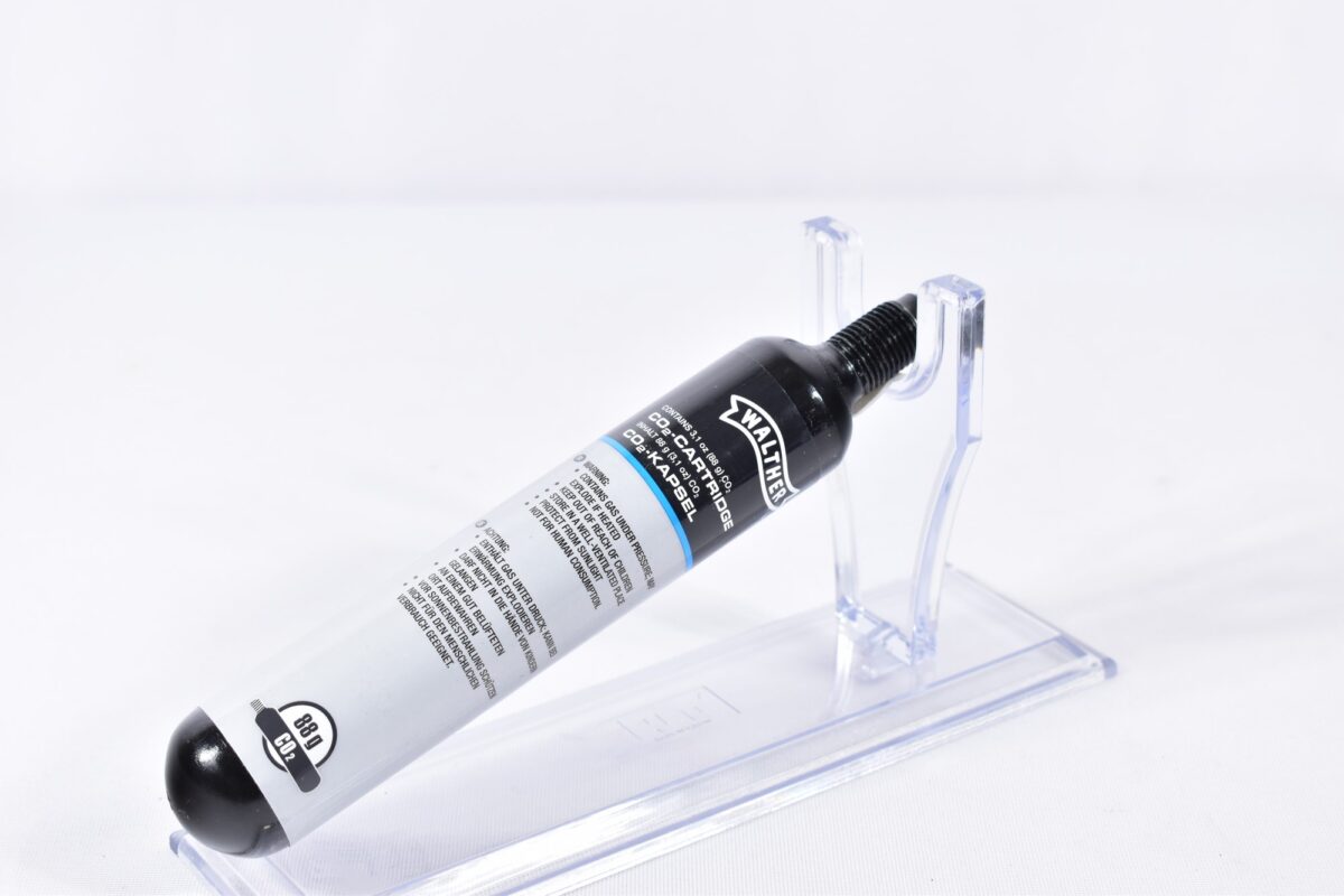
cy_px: 448
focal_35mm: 69
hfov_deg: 29.2
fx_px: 2576
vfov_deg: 19.7
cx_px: 672
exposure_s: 1/30
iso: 640
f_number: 5.3
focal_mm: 46
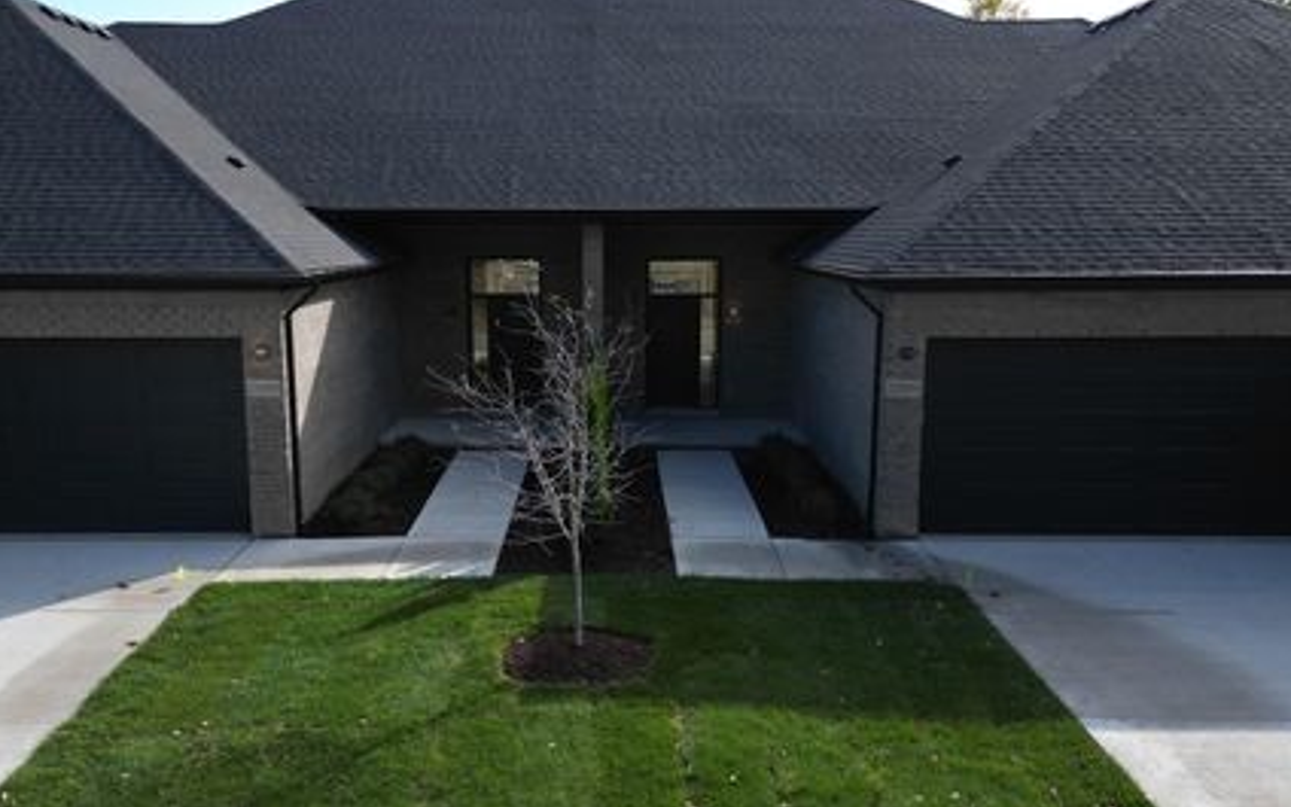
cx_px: 603
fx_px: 1056
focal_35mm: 30
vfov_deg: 41.8
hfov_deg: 62.8
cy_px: 413
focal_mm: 6.72
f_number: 1.7
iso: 100
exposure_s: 1/1000
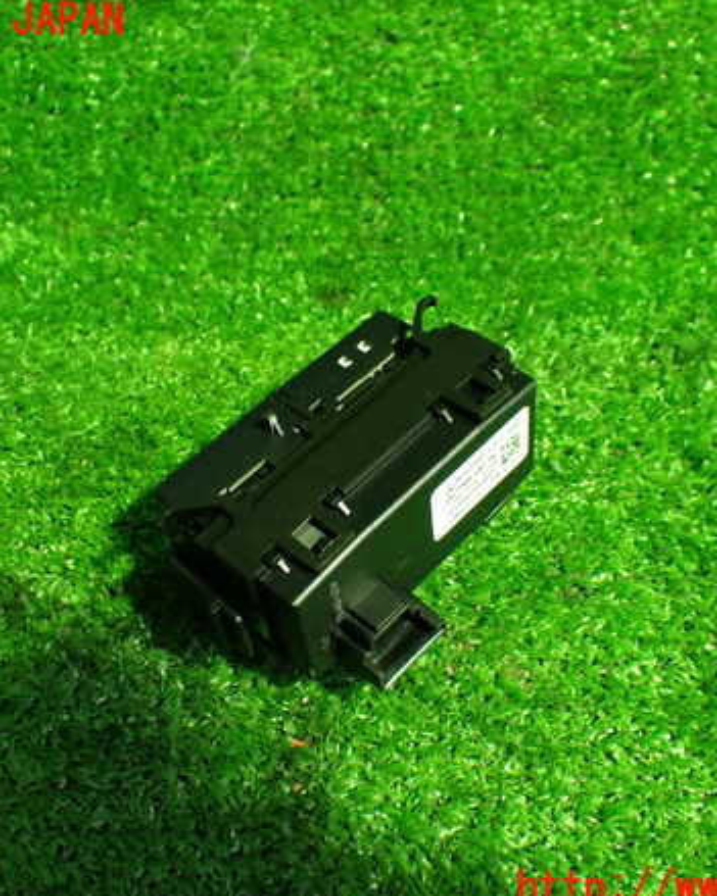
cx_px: 366
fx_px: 1061
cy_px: 455
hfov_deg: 37.3
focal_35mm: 40
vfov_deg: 45.8
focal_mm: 5.4
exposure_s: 1/60
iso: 800
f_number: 2.3
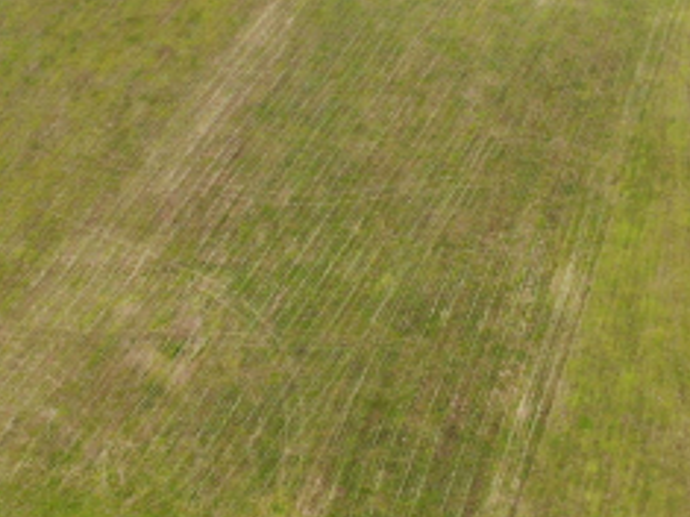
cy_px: 159
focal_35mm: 68
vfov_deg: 21.5
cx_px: 251
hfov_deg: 28.5
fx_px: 1355
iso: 110
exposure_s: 1/281
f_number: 2.8
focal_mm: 4.5
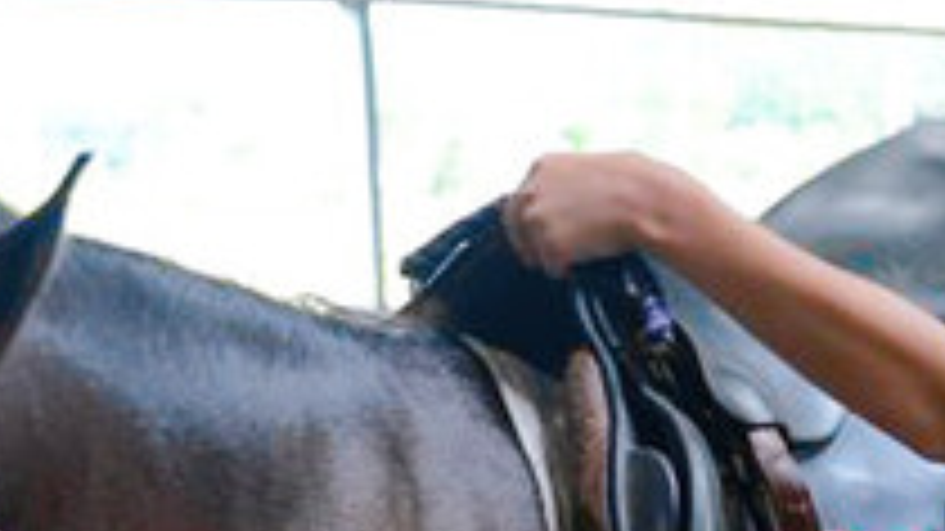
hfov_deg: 14.7
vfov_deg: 8.3
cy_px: 724
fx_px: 3607
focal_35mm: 144
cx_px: 873
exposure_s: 1/40
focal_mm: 34
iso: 160
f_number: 4
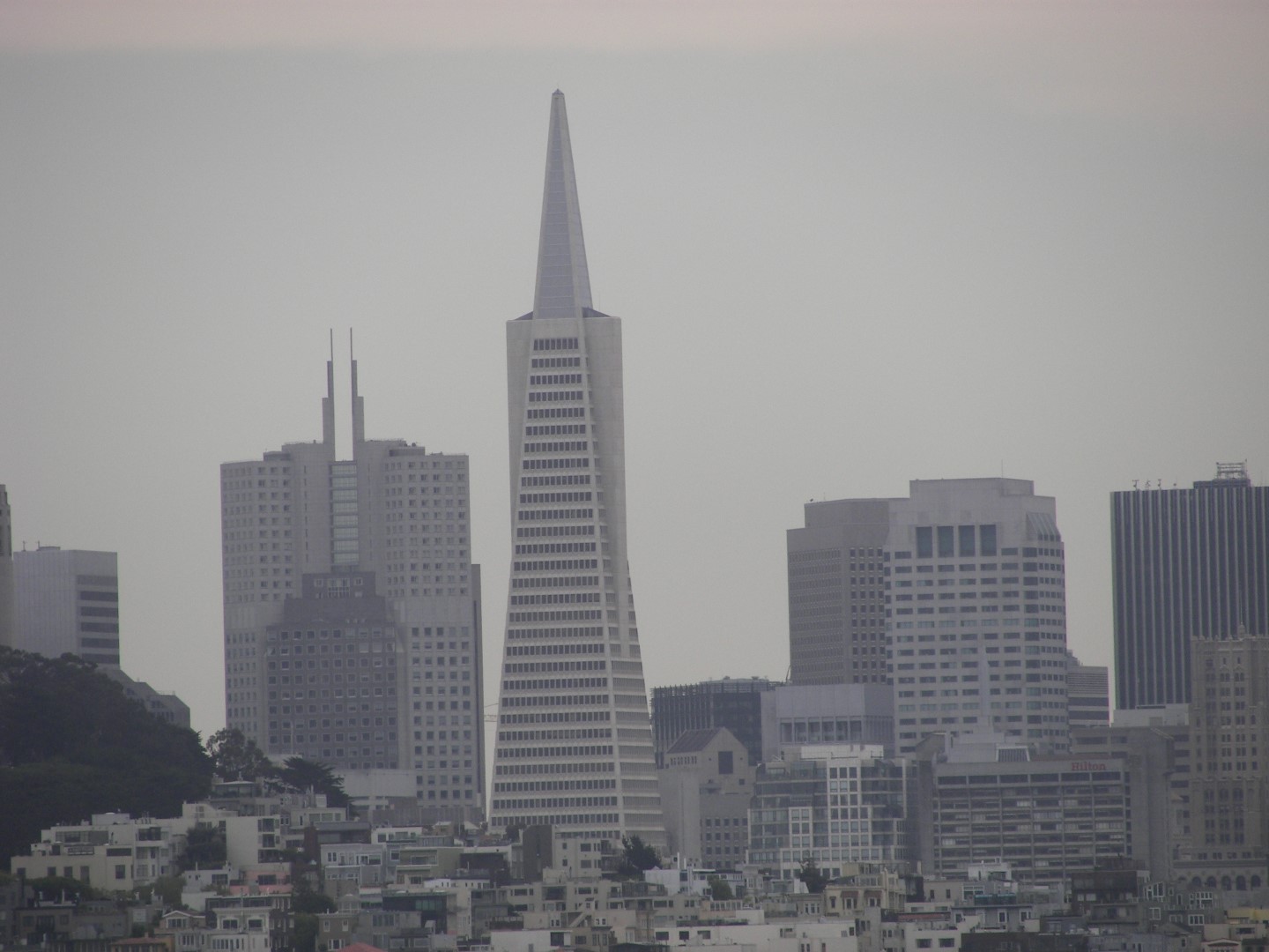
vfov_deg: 3.4
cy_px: 476
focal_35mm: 432
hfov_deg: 4.6
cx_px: 634
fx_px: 15837
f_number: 3.7
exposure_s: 1/640
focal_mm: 72
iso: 64
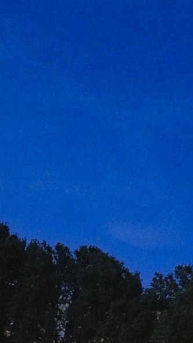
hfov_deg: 10.2
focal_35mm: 119
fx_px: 1083
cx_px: 74
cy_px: 667
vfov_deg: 15.0
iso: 12800
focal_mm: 28
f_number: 4
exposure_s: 1/60
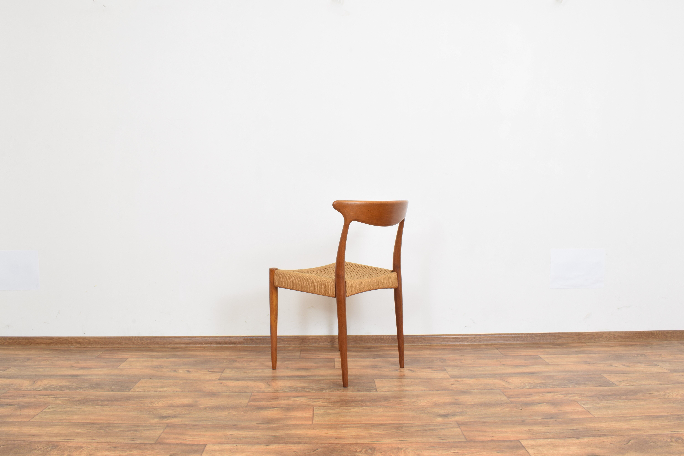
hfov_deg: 59.5
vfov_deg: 41.7
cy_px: 228
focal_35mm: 32
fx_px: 598
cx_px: 342
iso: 100
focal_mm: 21
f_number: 25
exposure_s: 5
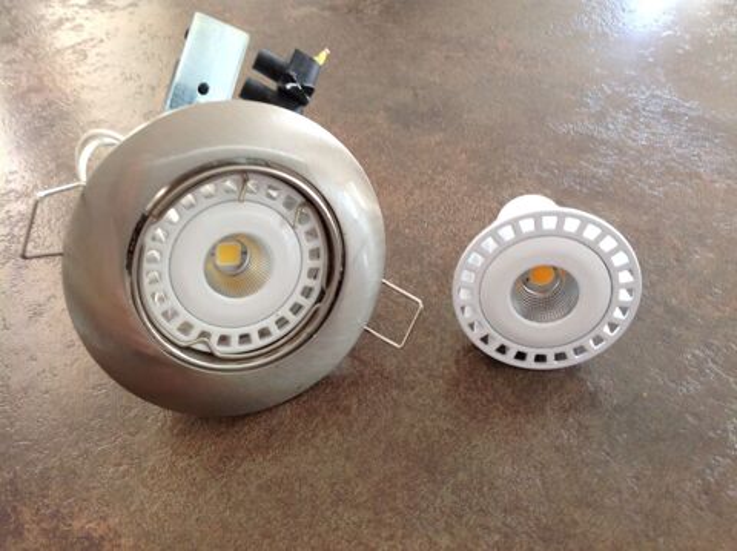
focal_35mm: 35
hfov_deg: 52.7
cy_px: 276
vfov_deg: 40.6
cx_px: 368
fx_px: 744
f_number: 2.4
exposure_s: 1/20
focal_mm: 4.28
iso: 50
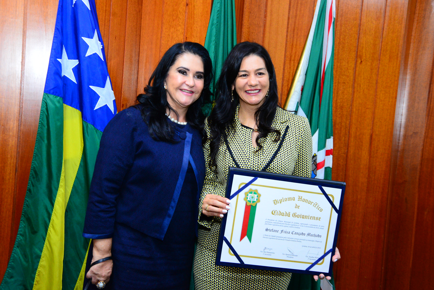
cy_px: 145
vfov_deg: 29.9
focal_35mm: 45
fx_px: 543
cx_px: 217
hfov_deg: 43.6
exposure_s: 1/60
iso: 3200
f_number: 4.5
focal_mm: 45
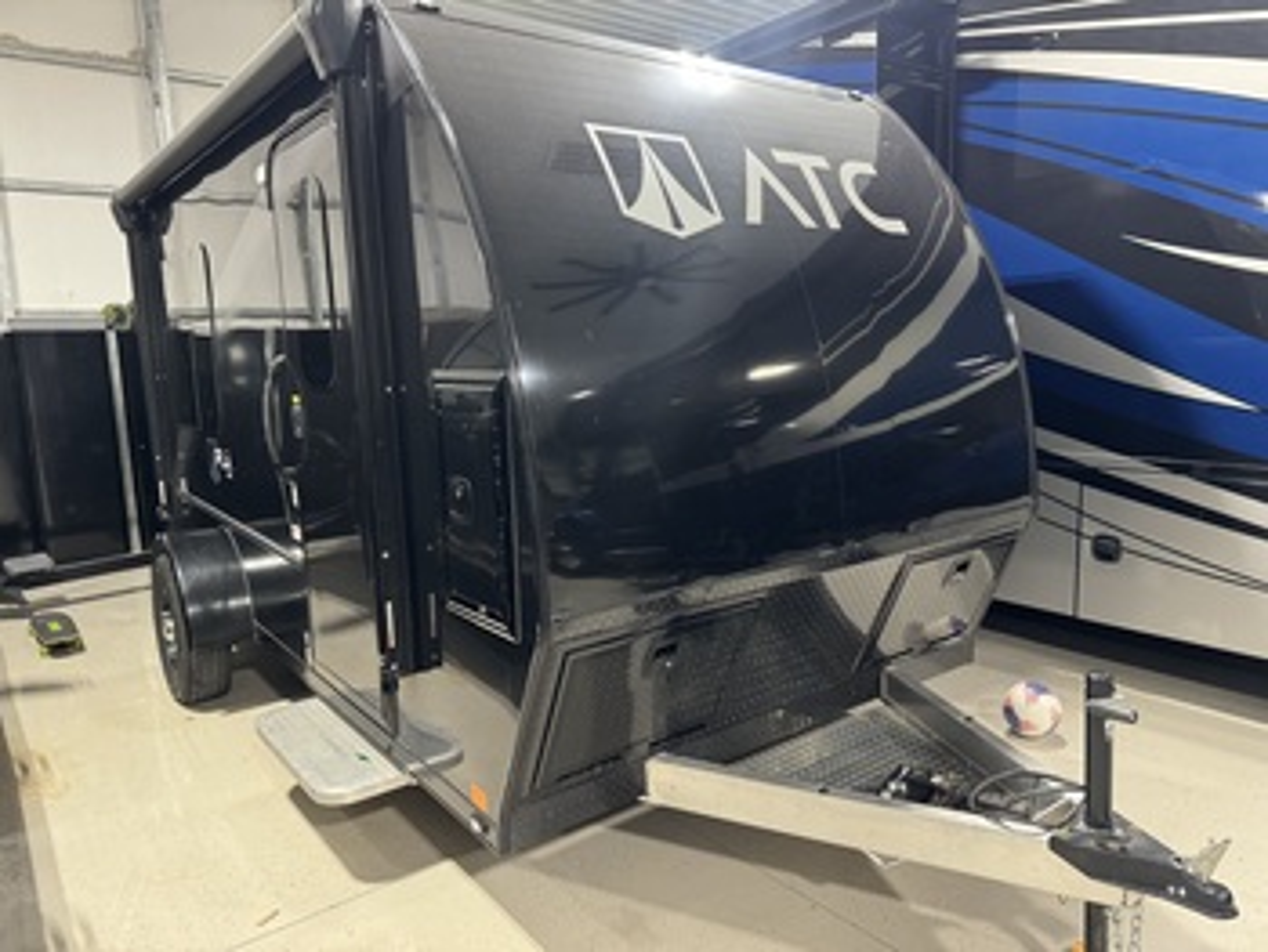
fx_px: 880
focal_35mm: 24
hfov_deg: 71.6
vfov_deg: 56.9
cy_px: 476
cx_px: 634
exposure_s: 1/60
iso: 500
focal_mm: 6.76
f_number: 1.78
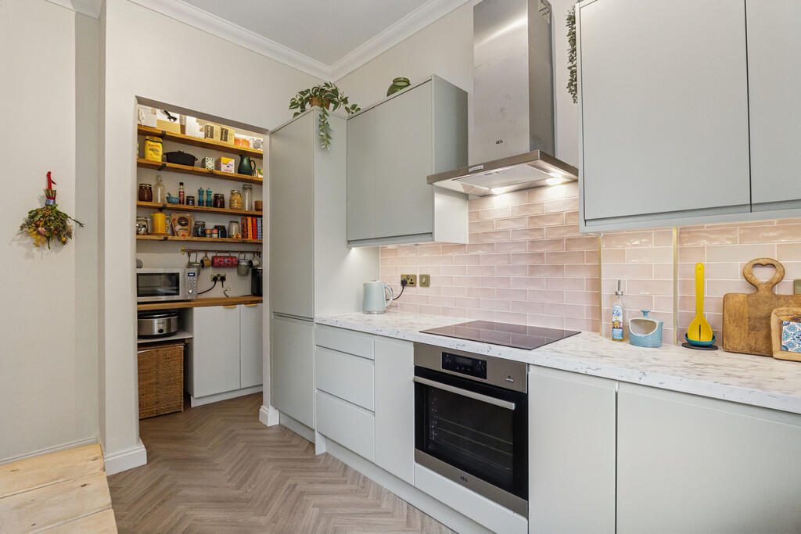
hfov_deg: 96.7
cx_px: 400
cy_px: 267
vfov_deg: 73.8
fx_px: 356
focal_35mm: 16
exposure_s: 1/100
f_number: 7.1
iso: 6400
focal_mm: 16
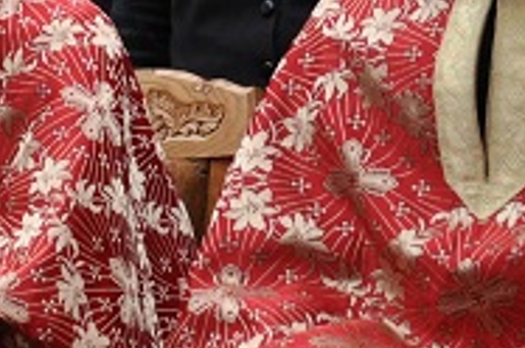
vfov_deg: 6.3
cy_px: 164
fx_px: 3159
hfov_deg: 9.1
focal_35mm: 217
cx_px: -371
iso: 800
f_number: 8
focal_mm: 30
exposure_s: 1/3200
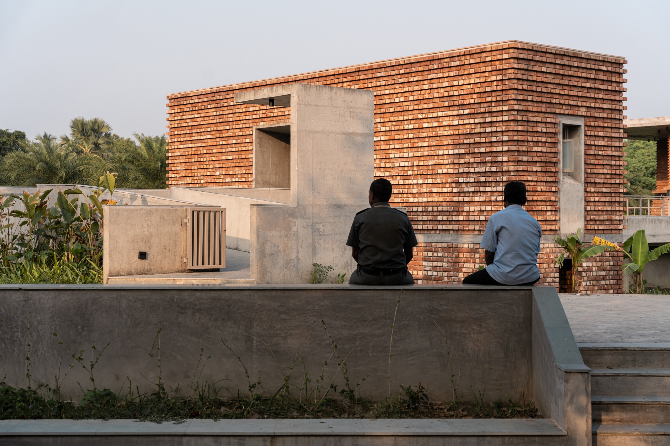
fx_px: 1063
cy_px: 223
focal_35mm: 57
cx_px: 335
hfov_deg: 35.0
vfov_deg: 23.7
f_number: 5
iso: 320
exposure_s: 1/320
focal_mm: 57.1
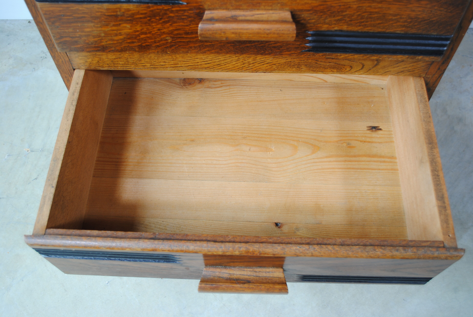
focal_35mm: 36
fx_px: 474
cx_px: 236
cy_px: 158
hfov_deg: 53.1
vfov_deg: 37.0
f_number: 4.5
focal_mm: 24
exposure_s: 1/15
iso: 100
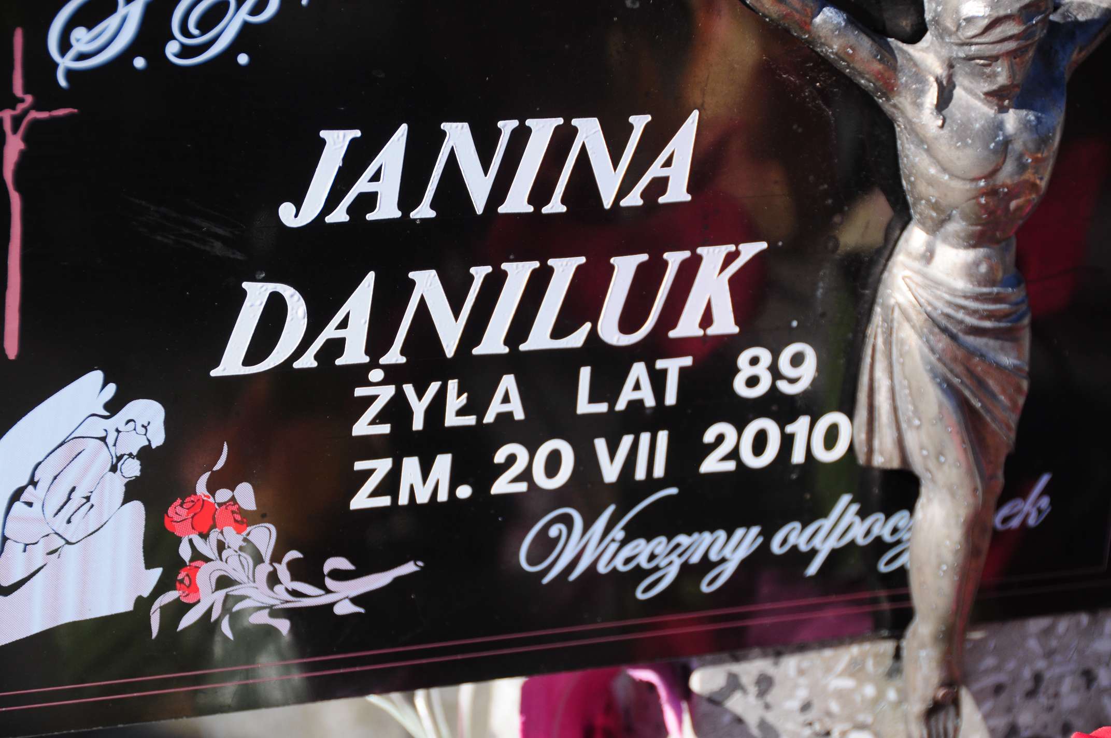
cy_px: 369
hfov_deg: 14.4
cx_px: 556
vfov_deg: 9.6
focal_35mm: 142
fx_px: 4392
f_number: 7.1
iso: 320
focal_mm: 95
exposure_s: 1/800
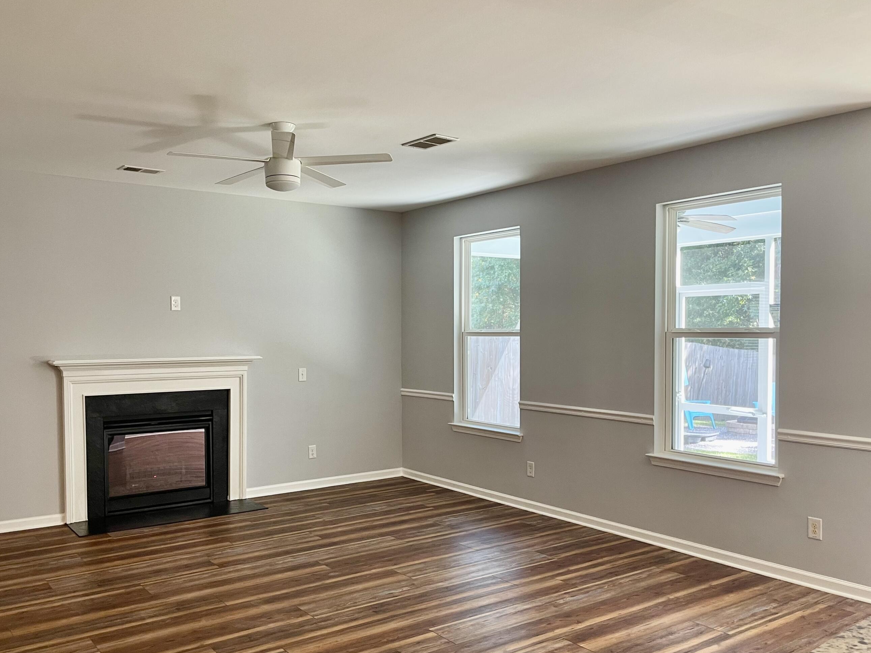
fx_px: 730
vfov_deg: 48.2
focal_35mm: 29
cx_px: 387
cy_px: 349
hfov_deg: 61.5
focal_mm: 5.1
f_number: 1.6
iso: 125
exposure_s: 1/60
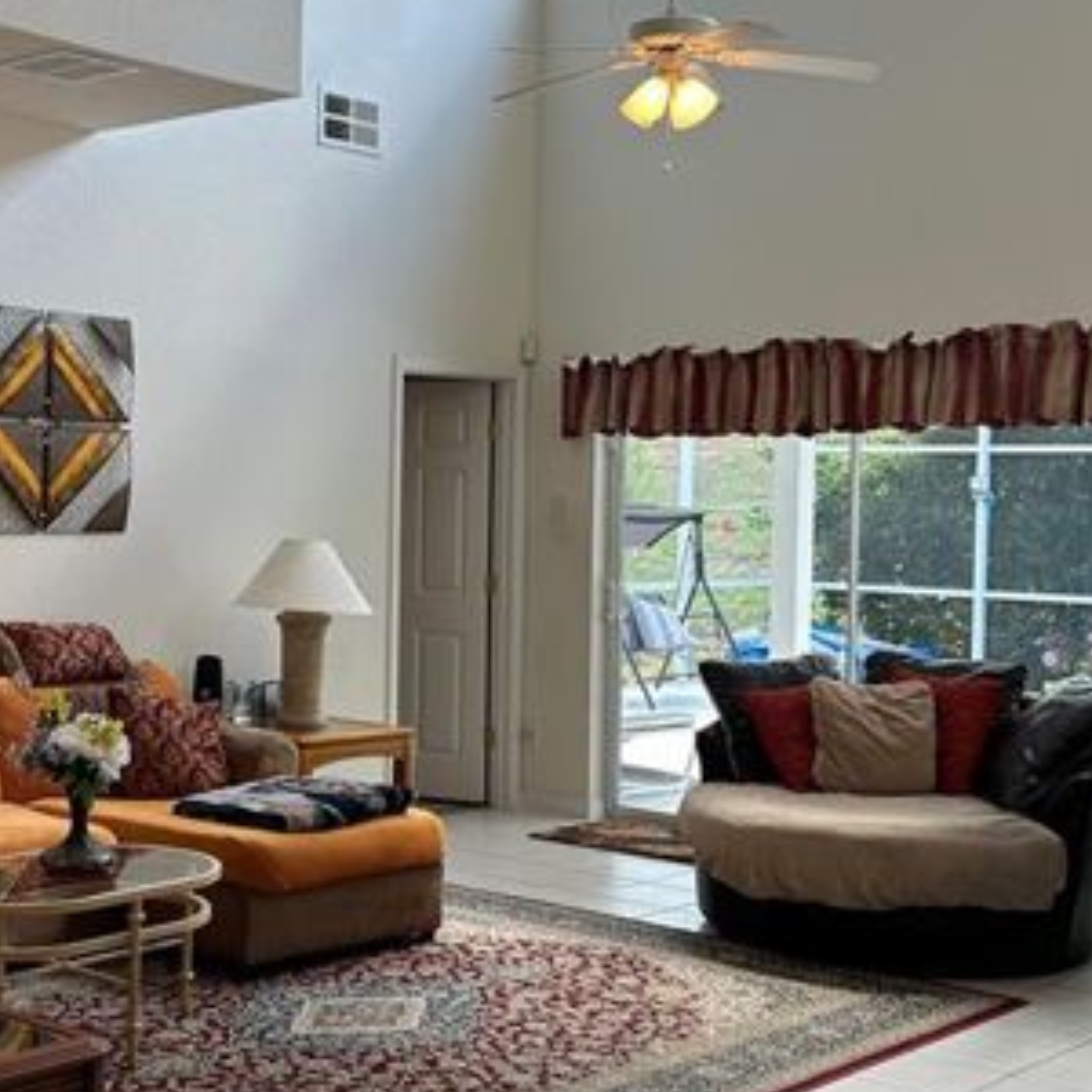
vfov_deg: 31.6
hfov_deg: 31.1
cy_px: 528
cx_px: 286
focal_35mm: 54
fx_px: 1927
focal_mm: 5.7
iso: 40
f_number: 1.5
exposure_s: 1/120
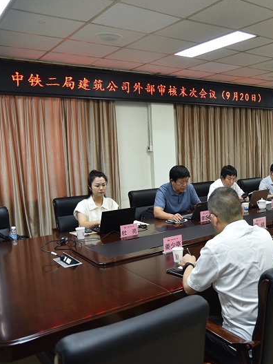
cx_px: 261
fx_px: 368
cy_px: 181
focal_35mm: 35
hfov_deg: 37.3
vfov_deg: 52.6
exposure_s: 1/40
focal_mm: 24
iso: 640
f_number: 4.5
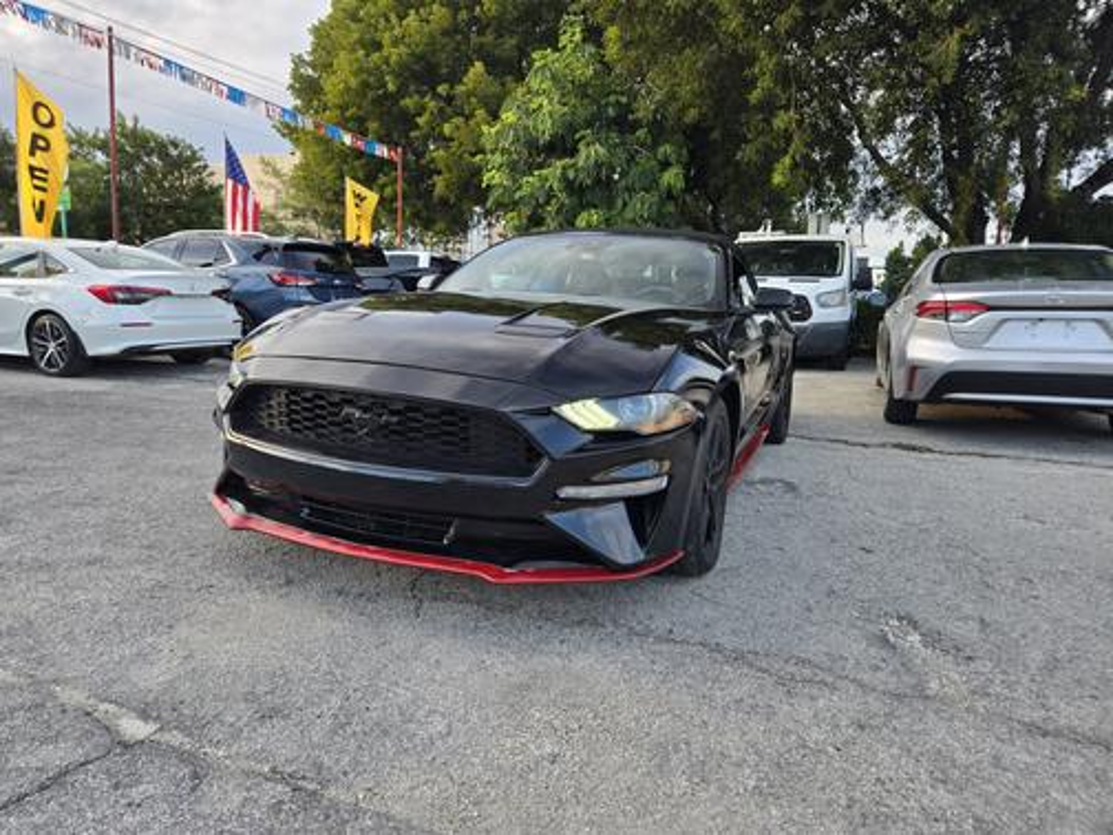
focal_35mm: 23
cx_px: 556
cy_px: 418
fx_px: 740
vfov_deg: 58.9
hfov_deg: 73.9
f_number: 1.8
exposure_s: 1/180
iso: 25
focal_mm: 5.4
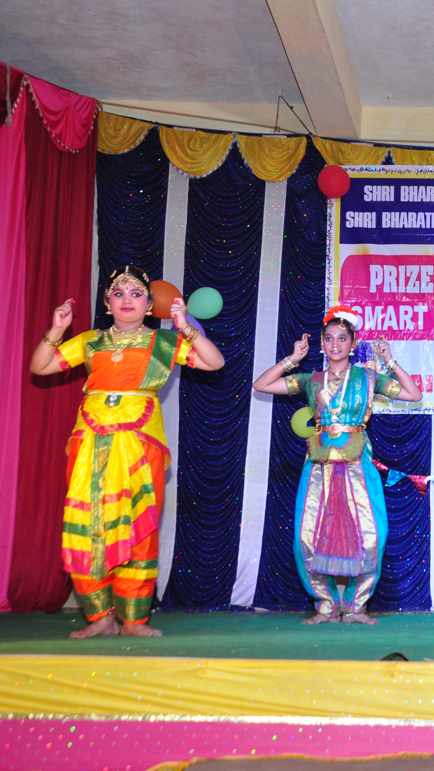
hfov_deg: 19.5
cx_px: 561
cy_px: 386
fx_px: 1166
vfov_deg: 36.6
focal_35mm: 57
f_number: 6.3
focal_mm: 24
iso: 800
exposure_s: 1/125
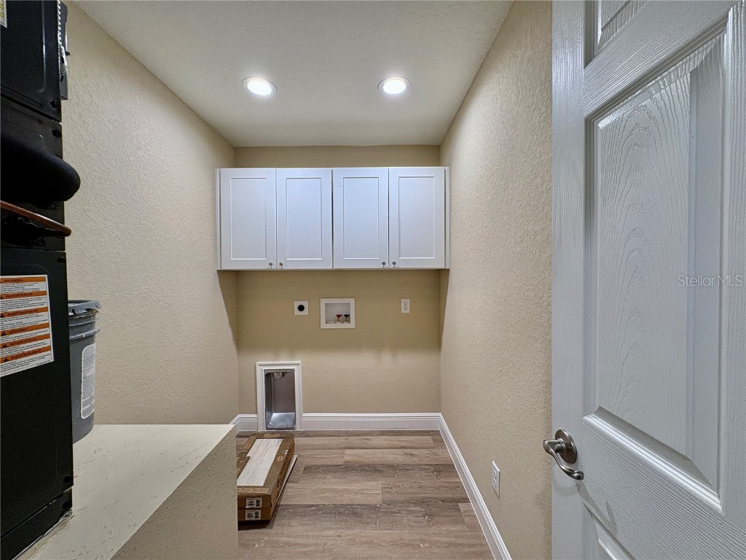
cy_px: 280
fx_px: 302
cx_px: 373
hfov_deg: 102.1
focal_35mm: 14
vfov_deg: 85.7
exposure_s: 1/120
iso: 100
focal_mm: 2.22
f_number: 2.2
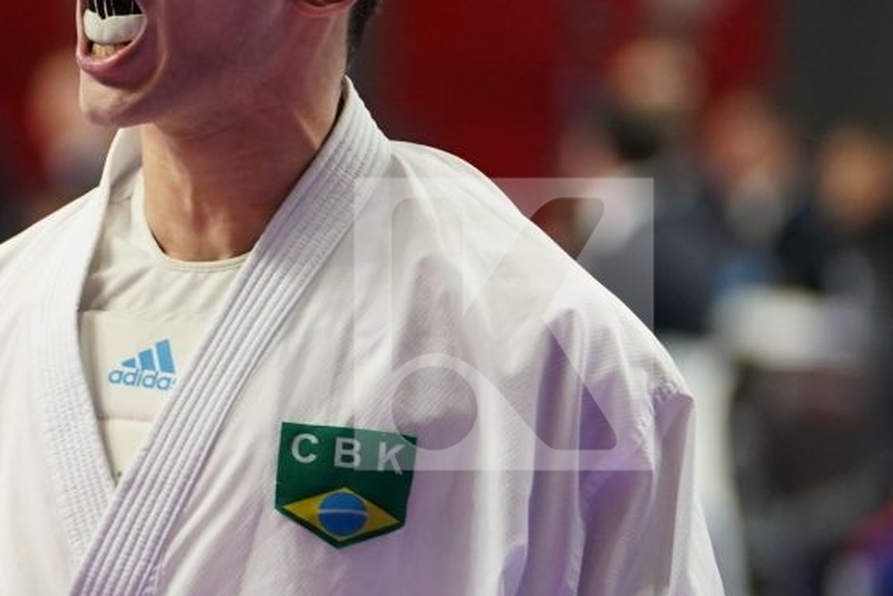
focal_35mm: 463
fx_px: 11487
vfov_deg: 3.0
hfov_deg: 4.4
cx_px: -40
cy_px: 325
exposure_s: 1/1000
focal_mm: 143
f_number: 2.8
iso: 1250
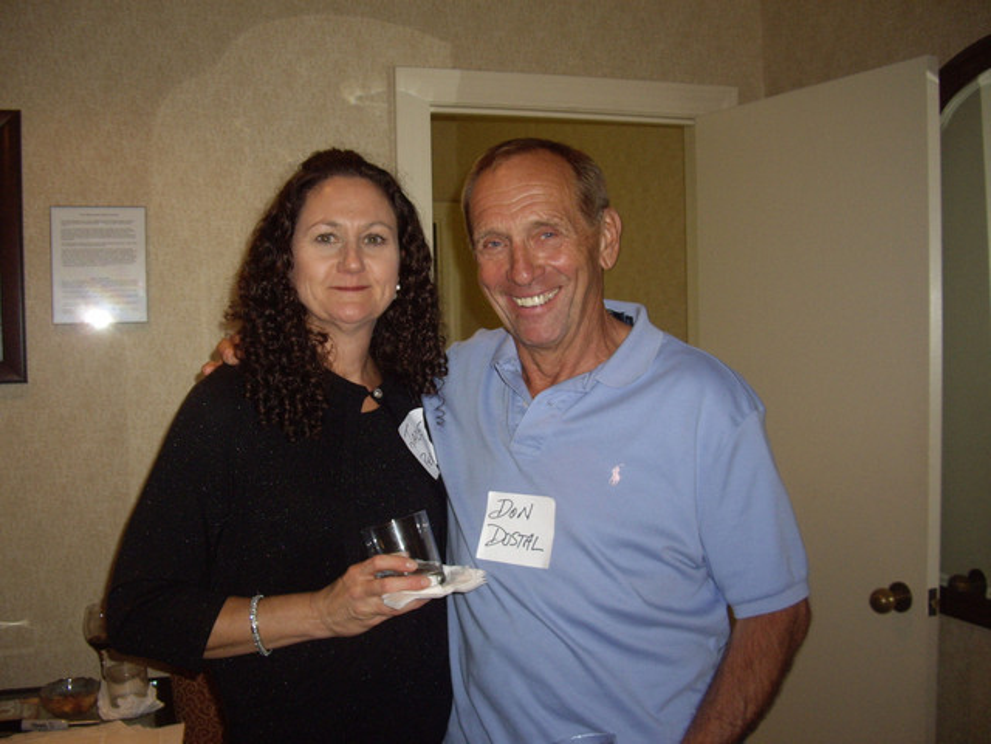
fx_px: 1088
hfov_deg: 49.0
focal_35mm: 38
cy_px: 372
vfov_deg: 37.7
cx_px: 496
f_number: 2.8
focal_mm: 7.9
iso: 200
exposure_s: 1/40
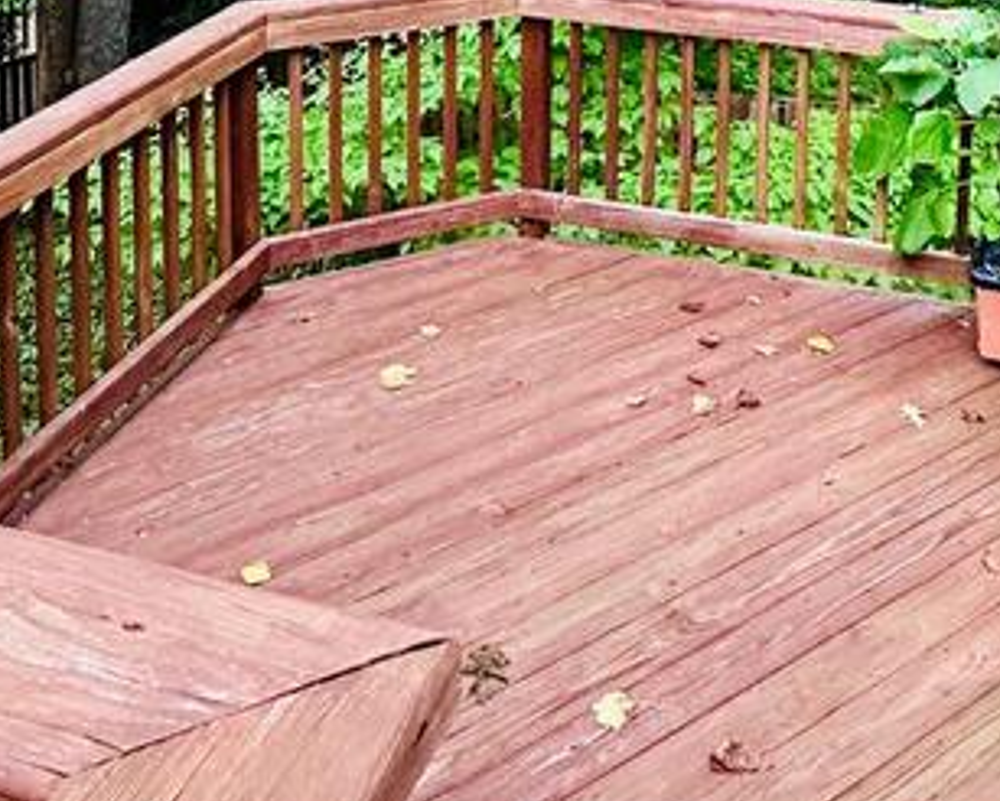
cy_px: -361
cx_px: 625
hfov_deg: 38.5
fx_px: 1422
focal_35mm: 48
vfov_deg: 25.0
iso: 320
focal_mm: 2.22
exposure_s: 1/99
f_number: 2.2
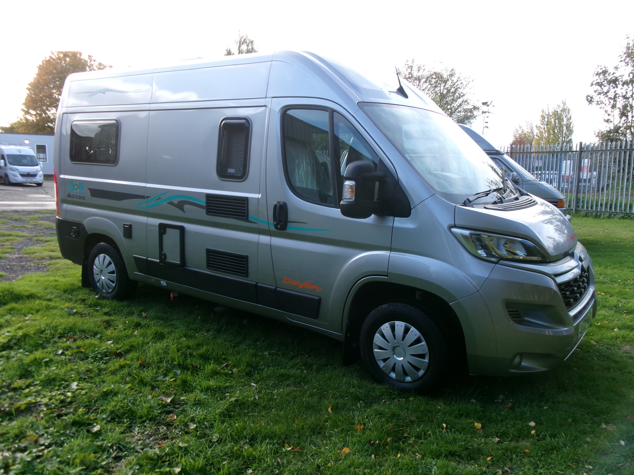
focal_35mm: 28
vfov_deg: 49.7
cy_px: 238
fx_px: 513
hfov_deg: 63.4
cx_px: 317
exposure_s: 1/140
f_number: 3.9
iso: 100
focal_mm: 5.1
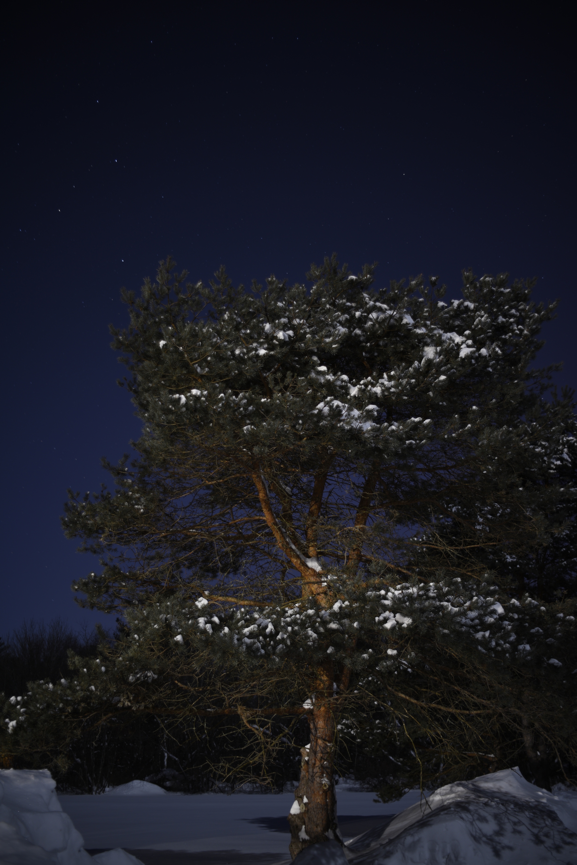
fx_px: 841
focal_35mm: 35
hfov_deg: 37.9
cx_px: 288
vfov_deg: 54.4
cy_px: 432
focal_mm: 35
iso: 64
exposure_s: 30
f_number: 2.8
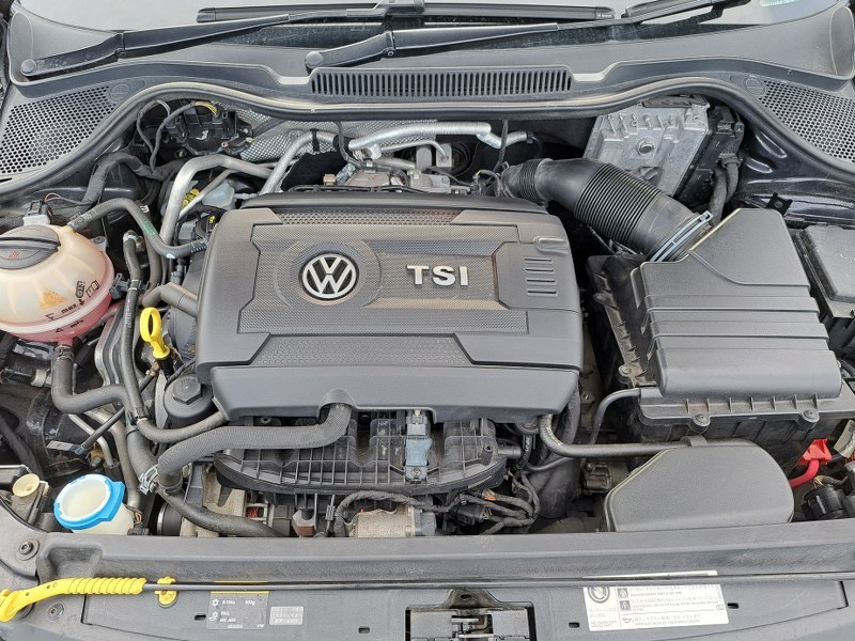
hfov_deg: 71.6
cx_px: 428
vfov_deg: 56.8
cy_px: 320
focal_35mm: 24
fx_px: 593
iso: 50
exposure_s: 1/100
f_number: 1.8
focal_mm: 5.23
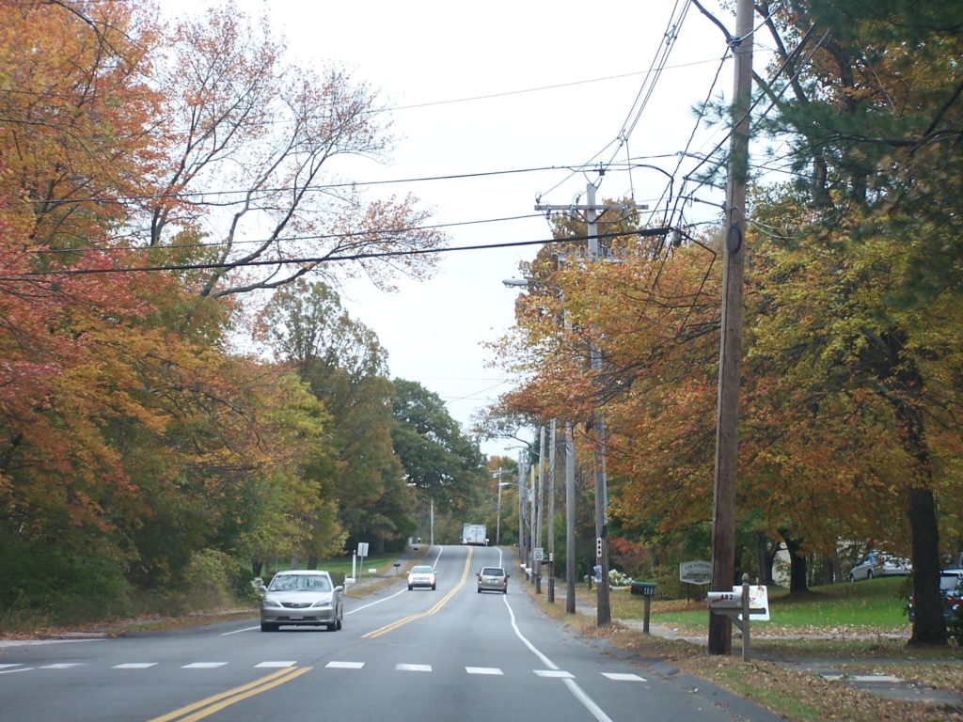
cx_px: 482
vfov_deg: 14.1
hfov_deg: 18.7
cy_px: 361
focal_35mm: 105
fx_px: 2921
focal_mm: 17.5
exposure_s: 1/125
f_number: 3.2
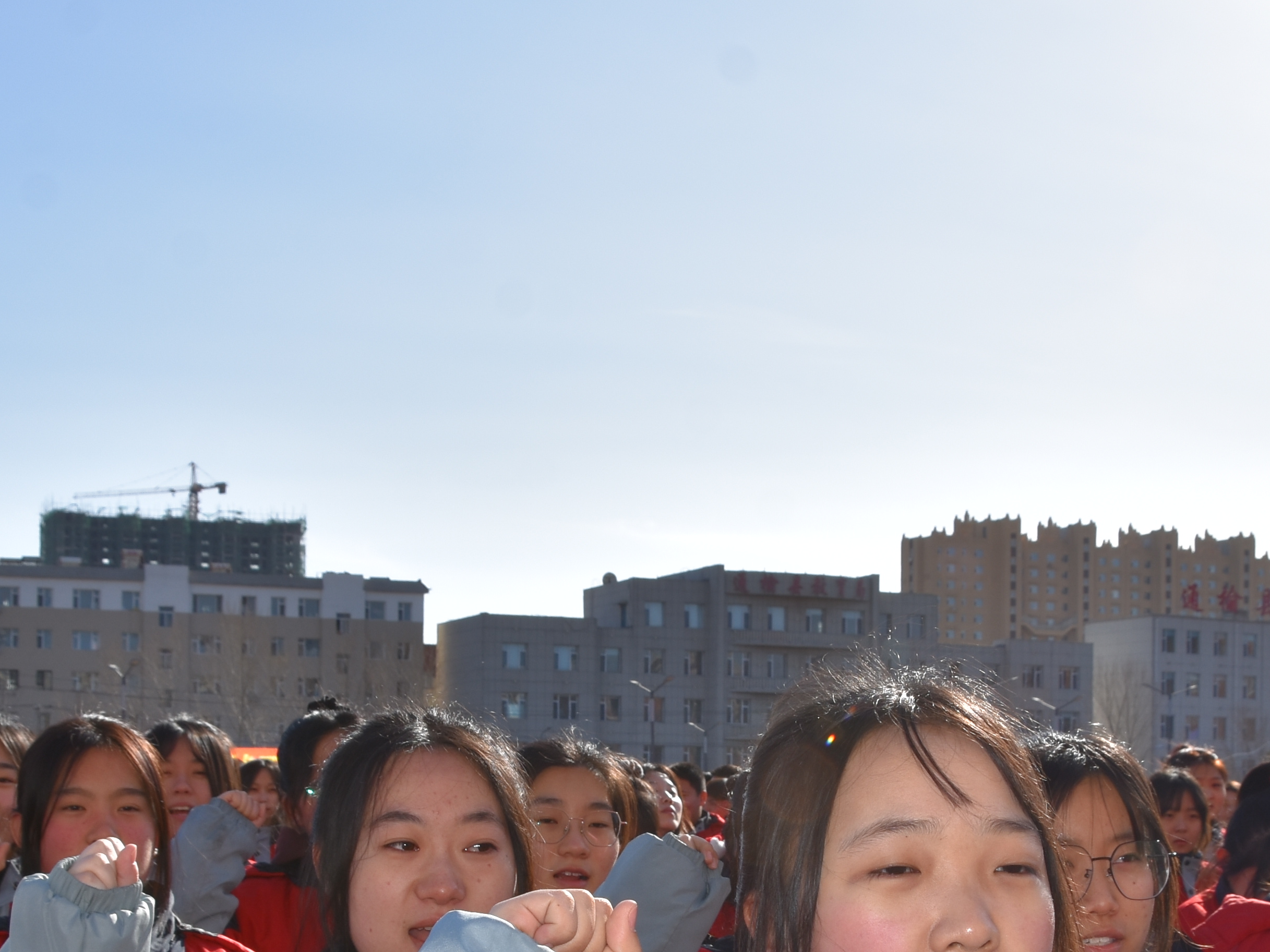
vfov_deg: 22.2
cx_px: 682
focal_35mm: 64
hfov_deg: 30.3
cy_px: 925
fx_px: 2348
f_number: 9
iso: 100
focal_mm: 18
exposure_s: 1/250
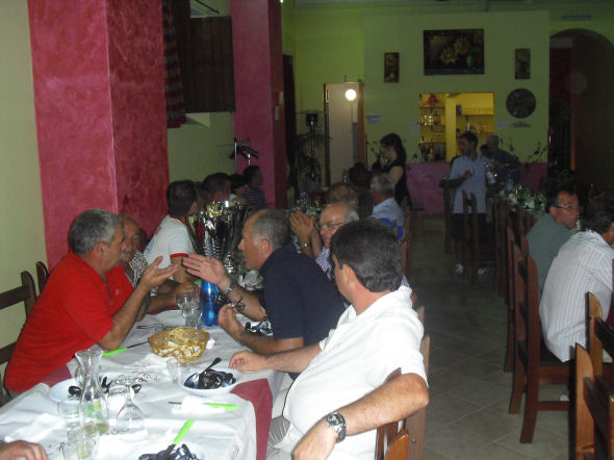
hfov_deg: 51.4
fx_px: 638
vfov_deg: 39.6
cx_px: 307
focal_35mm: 36
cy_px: 230
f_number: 3.1
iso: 400
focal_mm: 6.3
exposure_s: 1/60
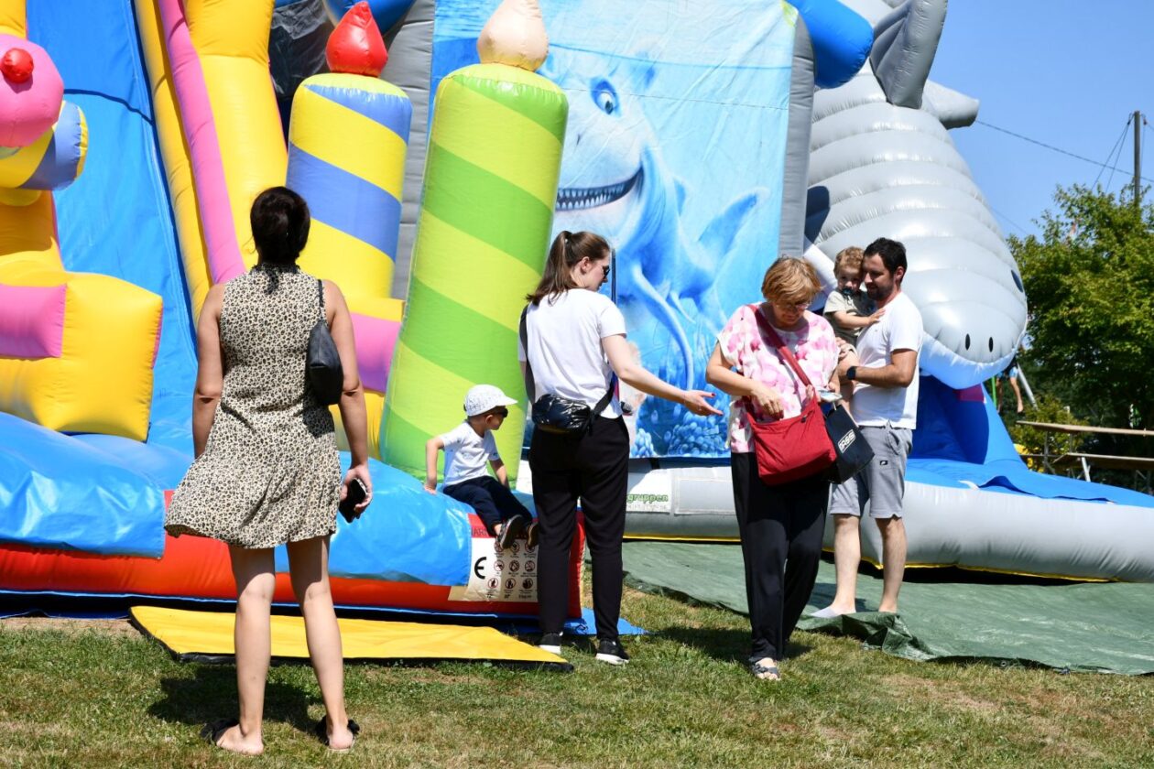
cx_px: 577
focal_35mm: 75
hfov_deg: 27.0
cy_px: 384
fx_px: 2404
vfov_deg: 18.2
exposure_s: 1/320
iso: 100
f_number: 9
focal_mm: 50
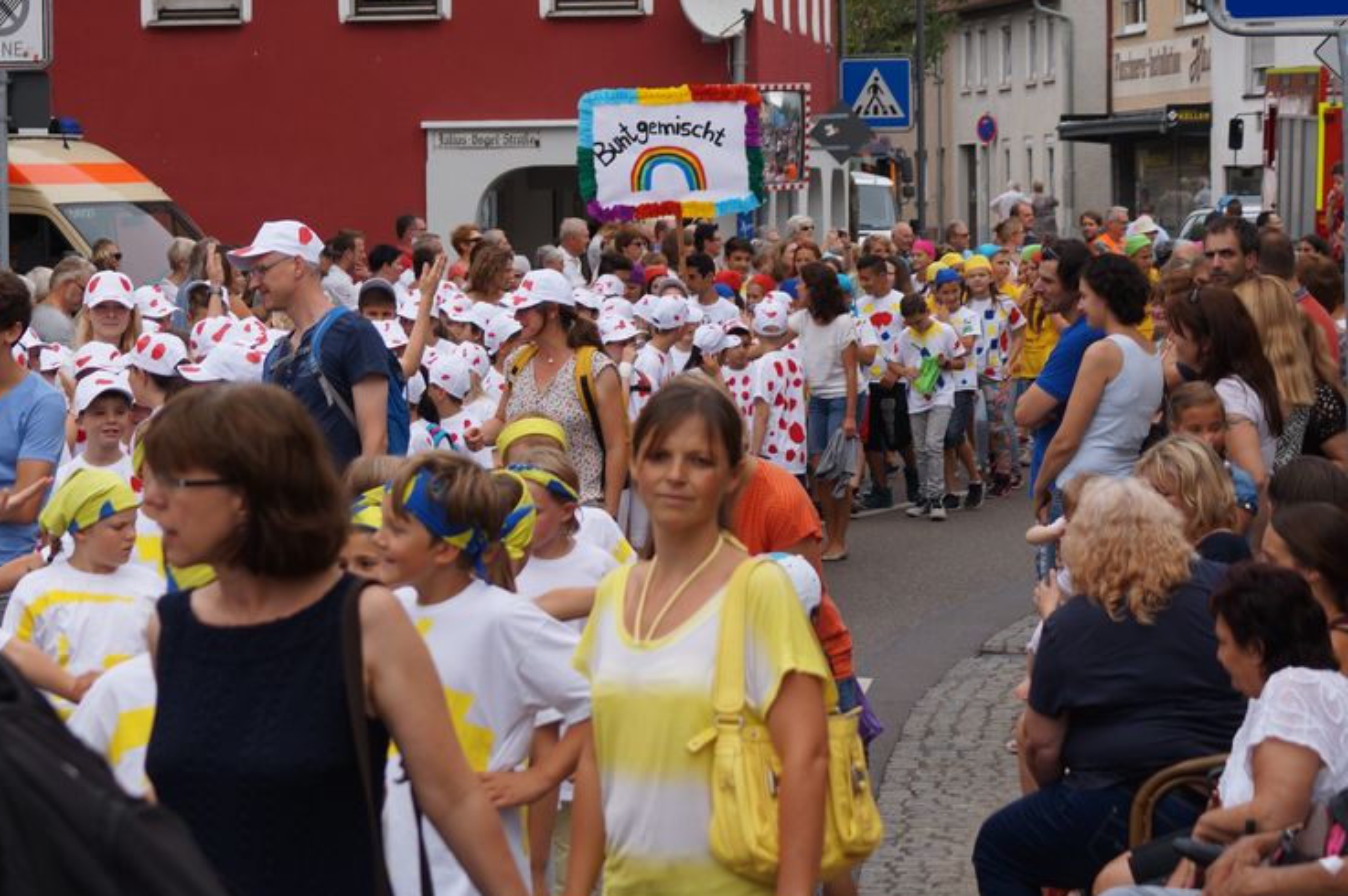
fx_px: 4291
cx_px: 470
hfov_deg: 17.8
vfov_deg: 11.9
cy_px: 370
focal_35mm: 115
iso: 100
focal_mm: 55
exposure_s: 1/250
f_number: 5.6
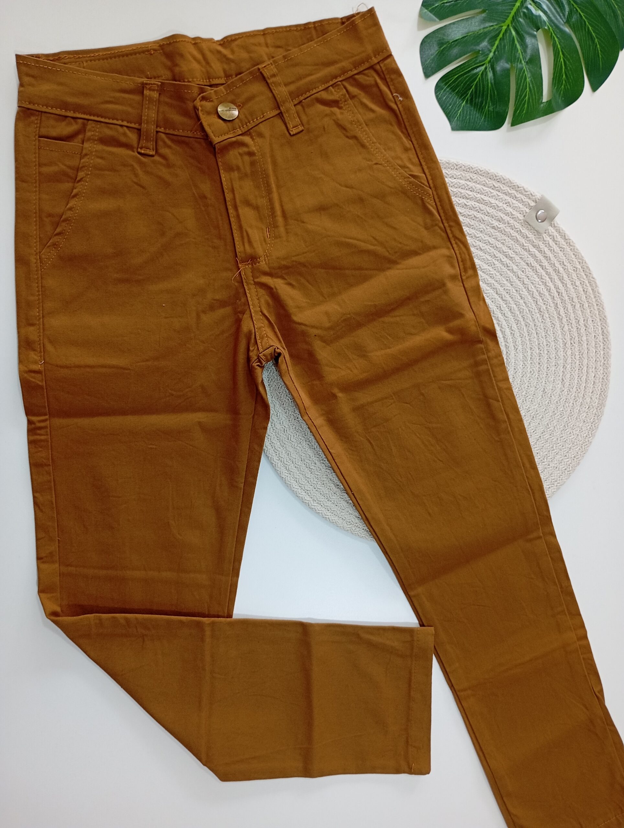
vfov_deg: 63.4
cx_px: 312
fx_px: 671
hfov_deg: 49.9
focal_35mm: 28
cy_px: 414
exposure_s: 1/33.3
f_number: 1.8
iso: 406
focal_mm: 4.27
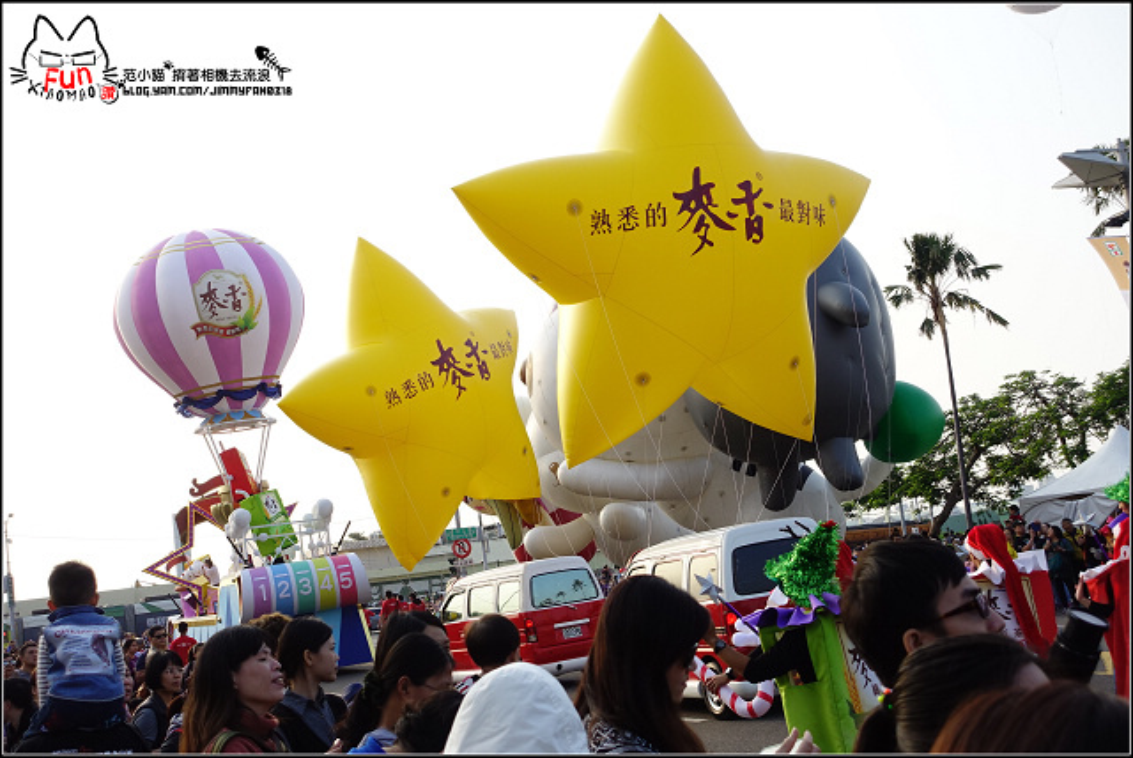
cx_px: 566
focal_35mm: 43
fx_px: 1355
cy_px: 379
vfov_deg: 31.3
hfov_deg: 45.4
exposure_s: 1/400
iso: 125
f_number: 4
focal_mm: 15.74
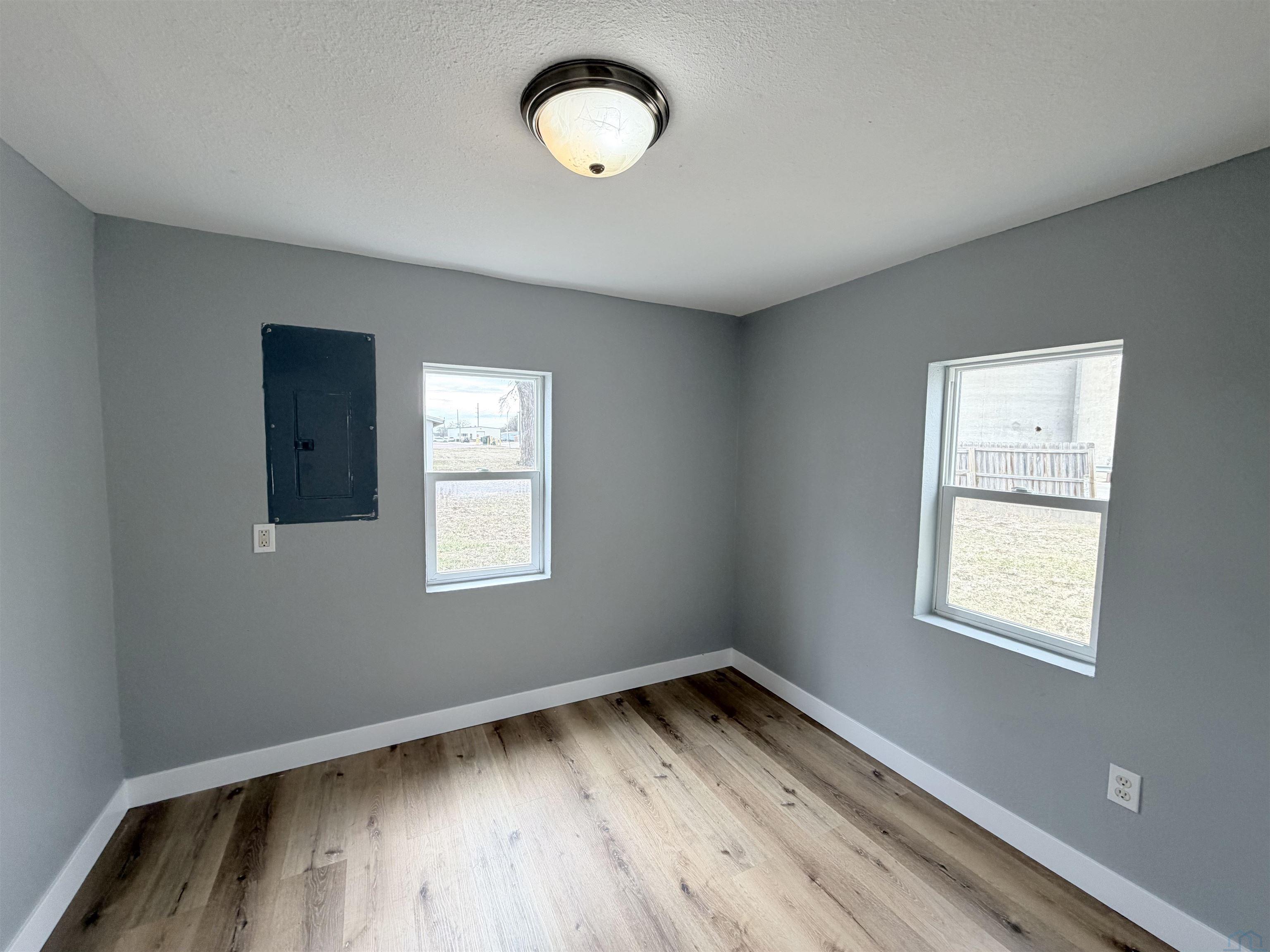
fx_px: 514
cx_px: 635
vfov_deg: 85.7
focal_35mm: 14
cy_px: 476
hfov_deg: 102.1
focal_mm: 2.22
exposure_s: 1/120
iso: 100
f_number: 2.2
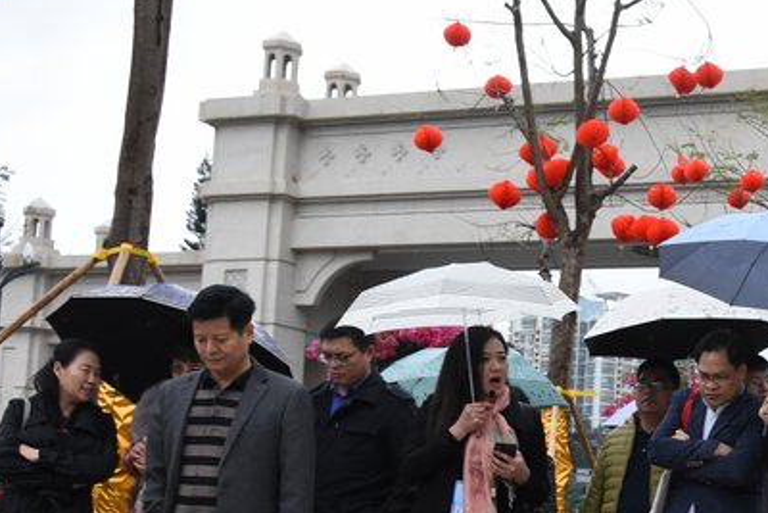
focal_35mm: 72
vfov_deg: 18.7
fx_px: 1536
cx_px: 810
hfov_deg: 26.2
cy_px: 438
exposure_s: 1/640
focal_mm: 20
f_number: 6.3
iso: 800
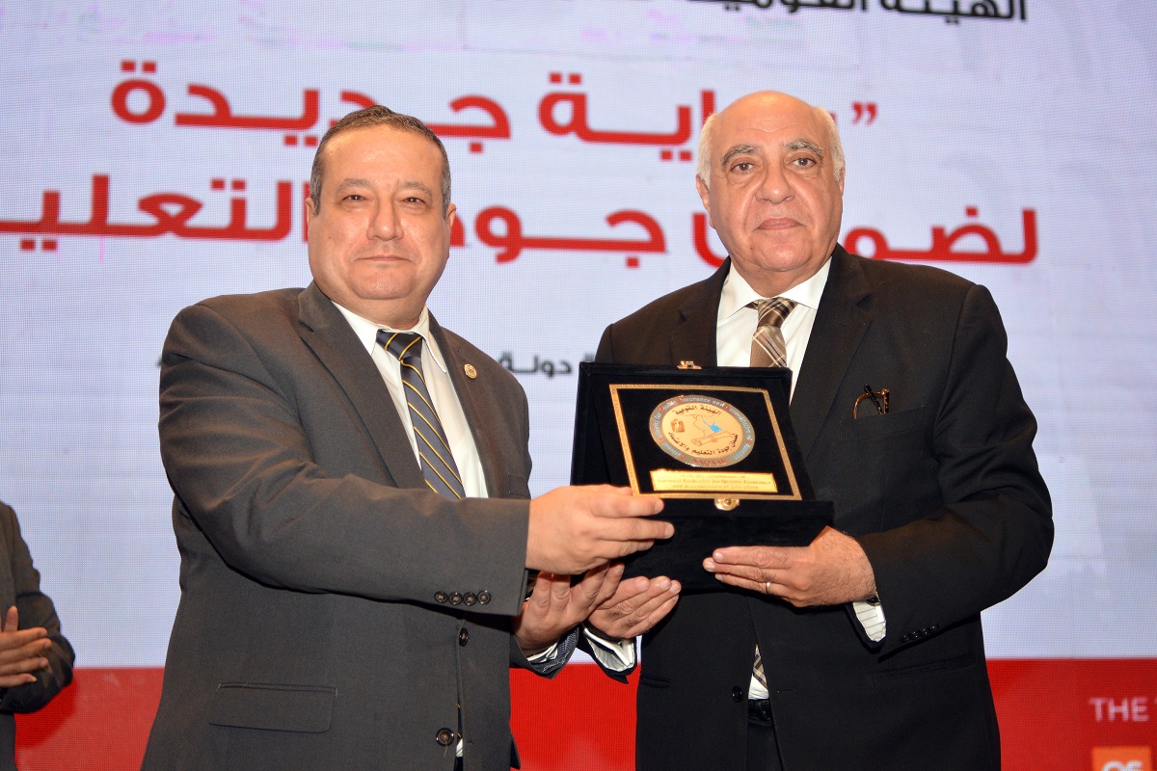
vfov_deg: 26.0
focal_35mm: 52
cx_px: 578
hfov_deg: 38.2
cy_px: 386
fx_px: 1671
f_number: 2.8
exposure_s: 1/100
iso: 1250
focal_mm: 52
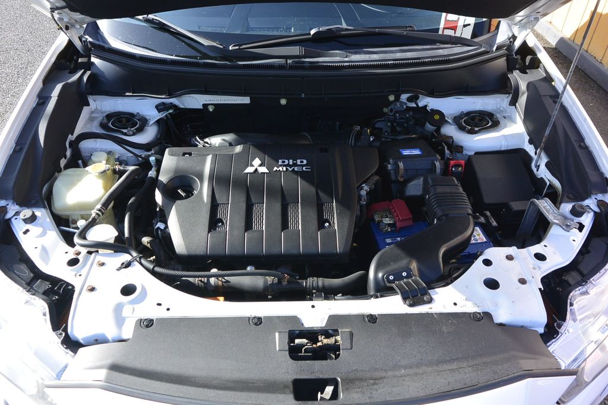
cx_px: 304
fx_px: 456
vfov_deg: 47.9
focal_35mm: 27
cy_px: 202
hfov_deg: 67.4
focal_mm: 10
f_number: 4.5
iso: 160
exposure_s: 1/400
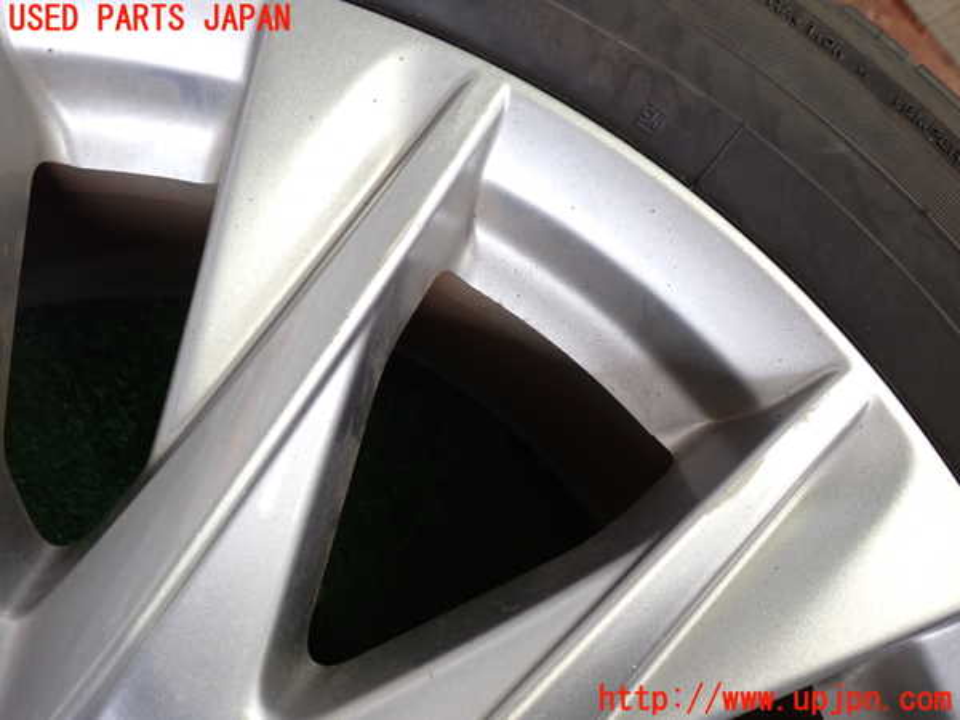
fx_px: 832
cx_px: 480
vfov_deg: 46.8
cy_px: 360
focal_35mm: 30
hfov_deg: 60.0
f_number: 2.3
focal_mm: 5.4
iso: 200
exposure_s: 1/30
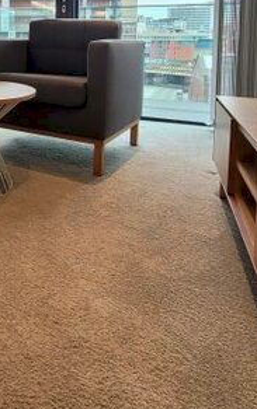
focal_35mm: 33
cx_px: -31
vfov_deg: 52.5
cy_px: 57
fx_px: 369
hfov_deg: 33.2
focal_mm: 1.74
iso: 80
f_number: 2.2
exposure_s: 1/50
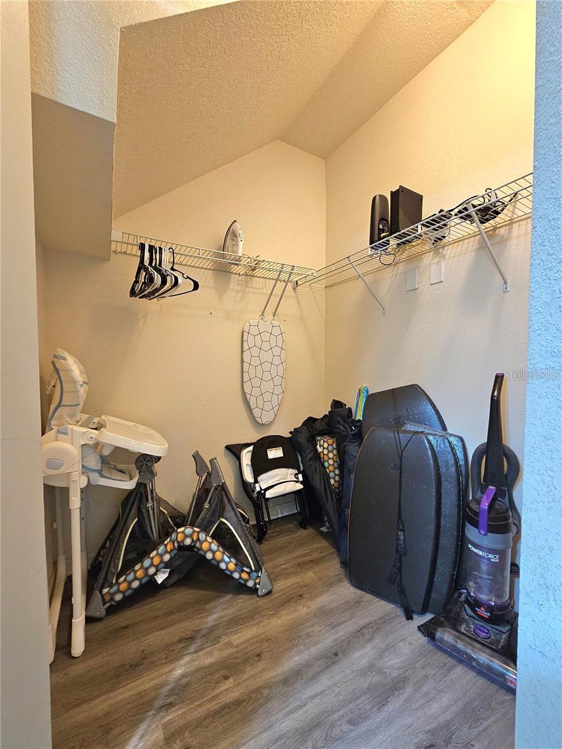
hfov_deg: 89.9
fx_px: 281
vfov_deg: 106.2
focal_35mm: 13
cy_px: 374
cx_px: 281
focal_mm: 2.2
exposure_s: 1/30
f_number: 2.2
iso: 500
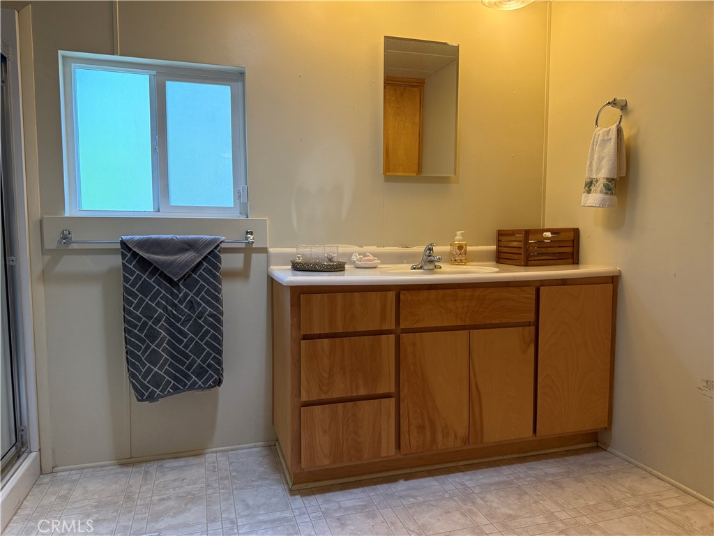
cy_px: 268
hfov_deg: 71.6
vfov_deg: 56.8
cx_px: 357
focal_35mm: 24
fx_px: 495
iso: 160
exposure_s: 1/194
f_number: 1.78
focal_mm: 6.76
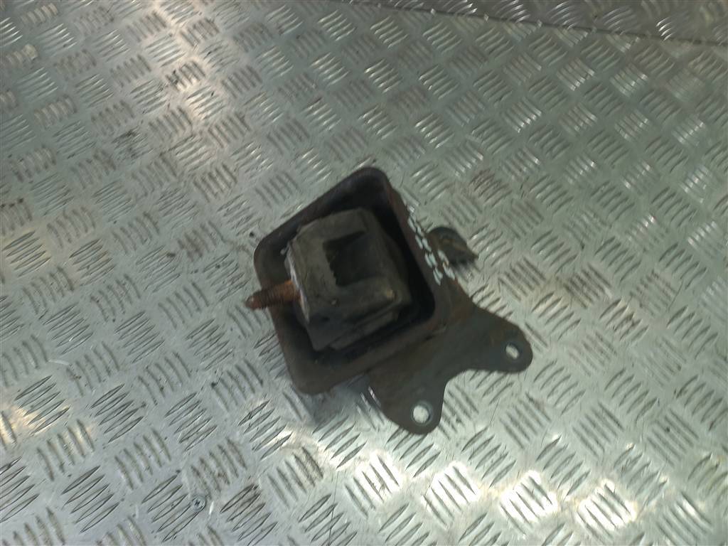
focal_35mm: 25
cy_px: 273
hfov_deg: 69.4
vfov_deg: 54.9
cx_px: 364
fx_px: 526
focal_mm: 4.6
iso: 40
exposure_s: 1/50
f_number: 1.8
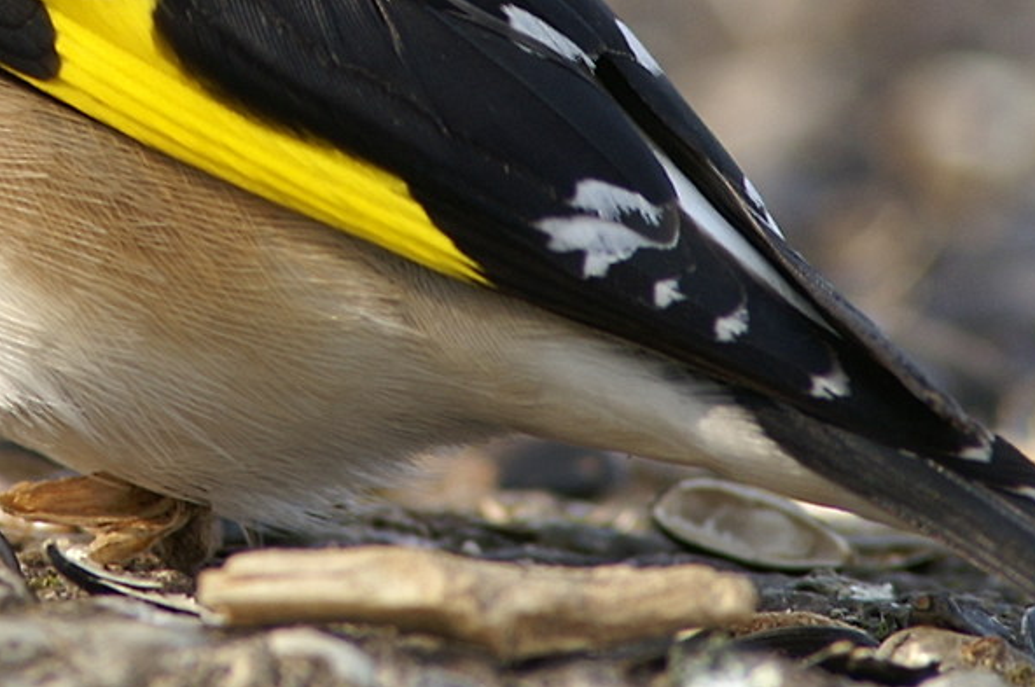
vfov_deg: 0.6
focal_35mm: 2433
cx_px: -199
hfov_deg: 0.8
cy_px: -328
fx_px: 69853
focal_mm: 400
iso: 100
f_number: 6.3
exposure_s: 1/160
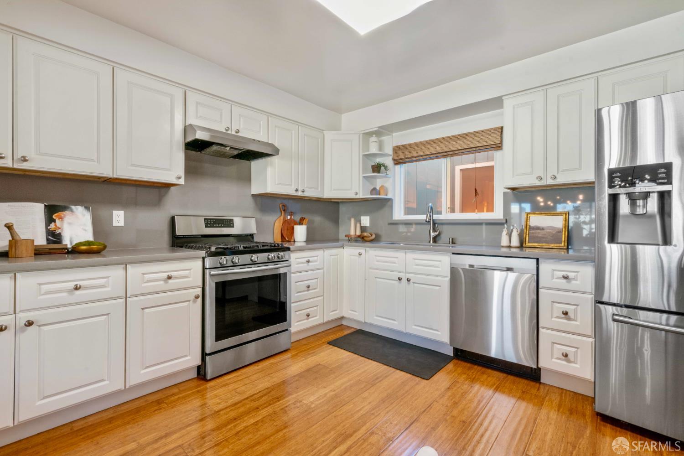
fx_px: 304
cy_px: 228
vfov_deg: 73.7
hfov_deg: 96.7
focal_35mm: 16
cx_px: 342
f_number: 13
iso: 640
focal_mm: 16
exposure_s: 1/13
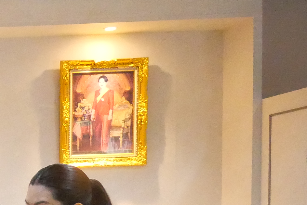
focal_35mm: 114
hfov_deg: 14.9
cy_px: 322
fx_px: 973
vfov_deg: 11.5
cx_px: -294
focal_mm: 14
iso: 6400
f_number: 4.5
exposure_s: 1/160
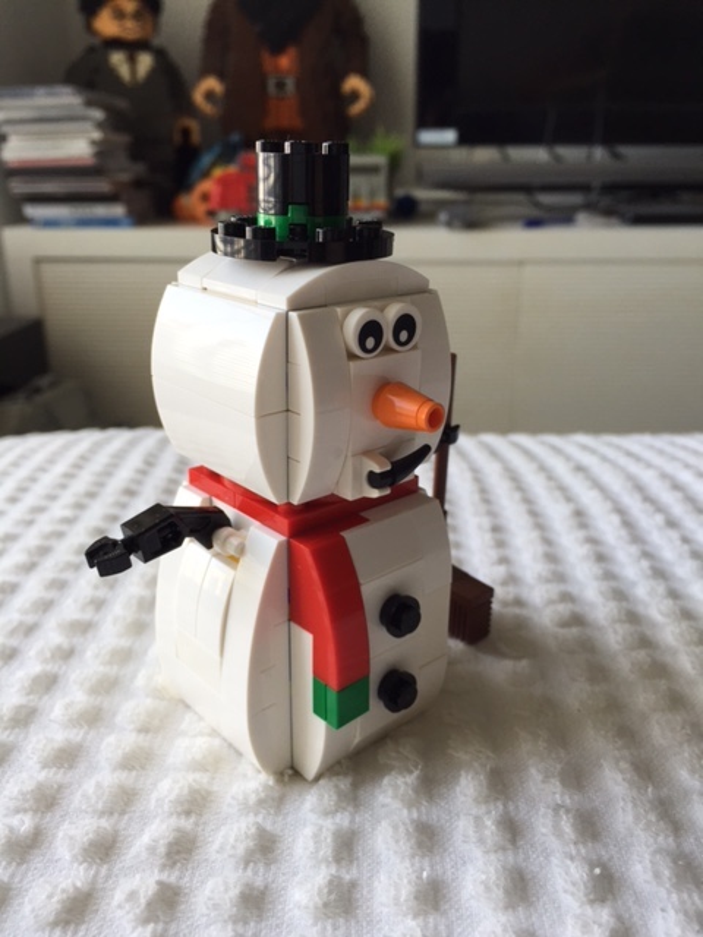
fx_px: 785
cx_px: 352
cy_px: 468
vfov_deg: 61.7
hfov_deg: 48.2
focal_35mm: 29
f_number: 2.2
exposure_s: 1/120
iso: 50
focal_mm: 4.15
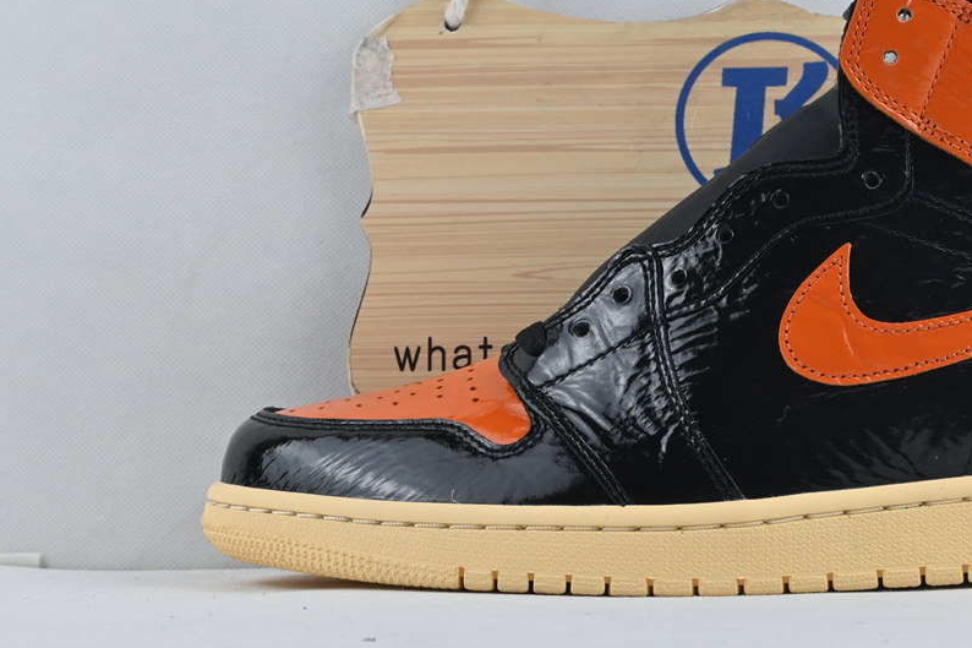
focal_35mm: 68
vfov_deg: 20.0
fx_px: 1836
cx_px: 722
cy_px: 337
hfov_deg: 29.2
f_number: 10
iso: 1000
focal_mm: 30
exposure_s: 1/200
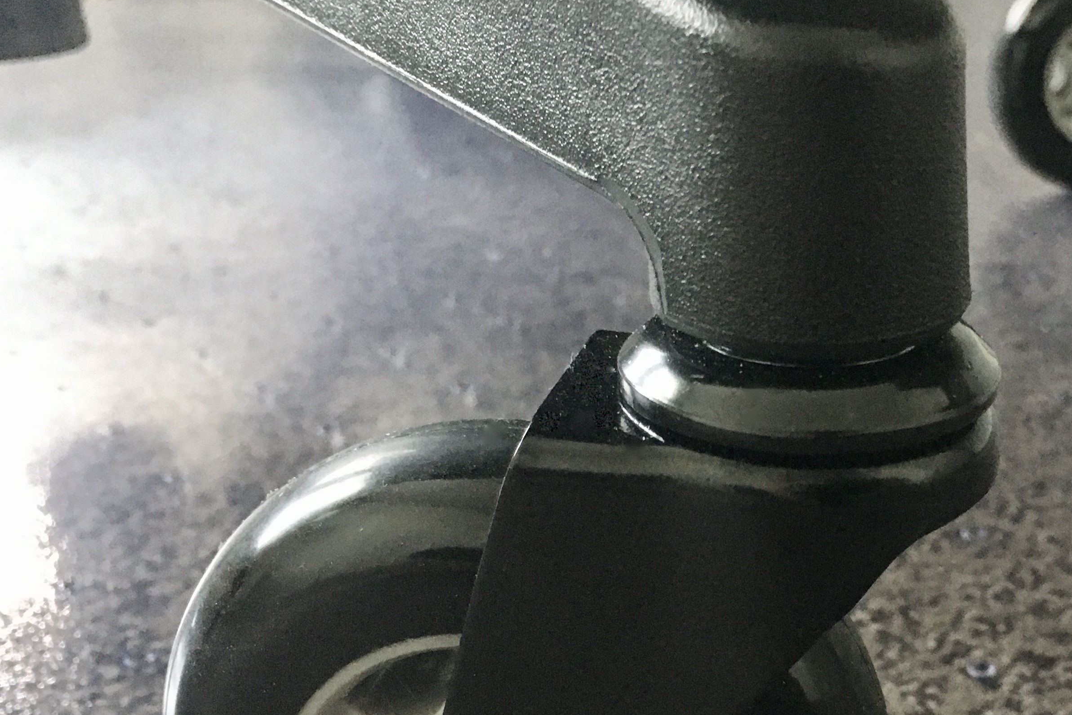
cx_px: 820
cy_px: 486
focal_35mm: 51
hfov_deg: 37.8
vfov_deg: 26.3
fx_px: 1519
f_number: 2.2
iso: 200
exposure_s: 1/20
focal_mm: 4.15
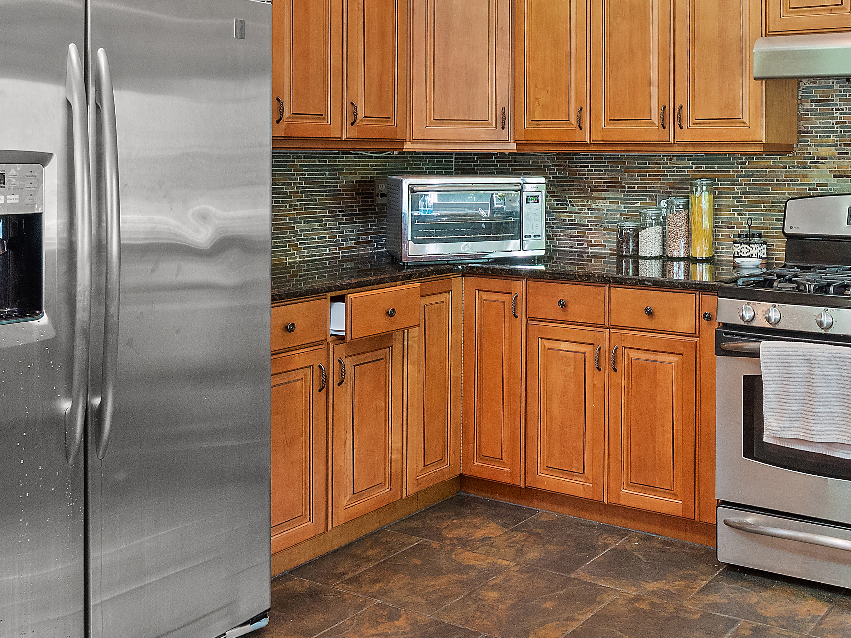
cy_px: 118
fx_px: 860
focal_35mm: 35
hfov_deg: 48.9
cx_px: 706
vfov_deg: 39.0
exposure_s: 1/2.5
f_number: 5.6
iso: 400
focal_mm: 8
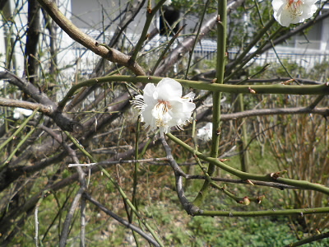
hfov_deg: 65.3
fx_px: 257
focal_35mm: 27
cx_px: 164
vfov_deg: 51.4
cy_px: 124
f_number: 8
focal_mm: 4.9
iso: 64
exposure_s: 1/60
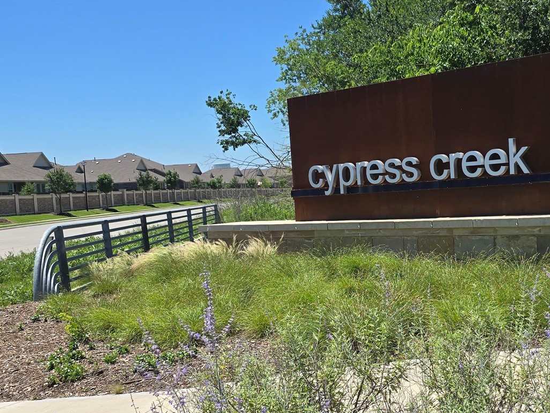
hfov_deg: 40.4
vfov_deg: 31.5
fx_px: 731
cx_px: 395
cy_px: 230
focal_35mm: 46
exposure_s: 1/799
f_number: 1.7
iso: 12
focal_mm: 6.3
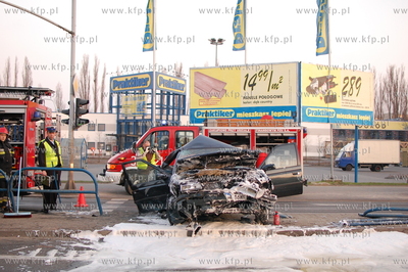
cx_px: 204
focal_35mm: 52
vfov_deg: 25.7
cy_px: 136
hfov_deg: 37.9
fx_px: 594
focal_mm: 35
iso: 640
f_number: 2.5
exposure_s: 1/250
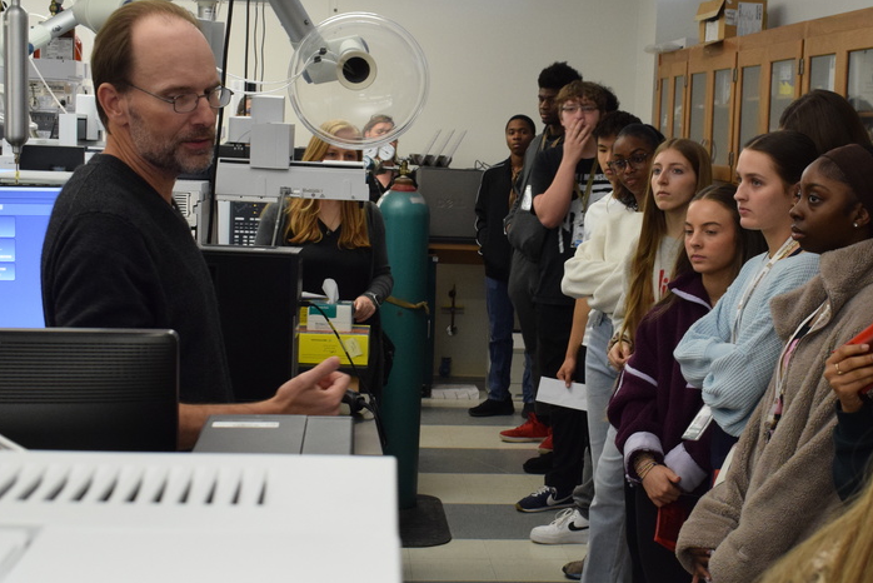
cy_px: 301
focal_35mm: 66
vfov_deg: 20.6
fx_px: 1601
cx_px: 583
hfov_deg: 30.3
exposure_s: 1/50
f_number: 8
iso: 1600
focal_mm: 30
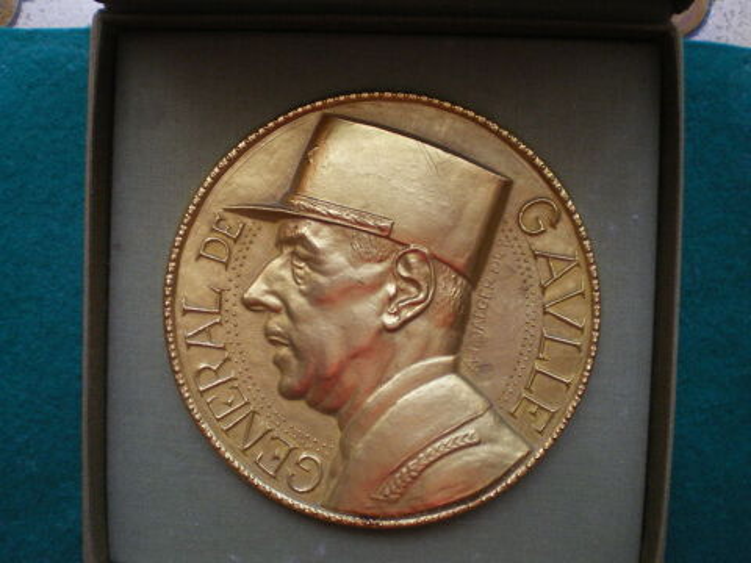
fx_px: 824
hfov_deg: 49.0
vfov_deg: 37.7
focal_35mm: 38
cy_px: 282
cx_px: 376
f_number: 3.1
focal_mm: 6.3
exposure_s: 1/50
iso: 250
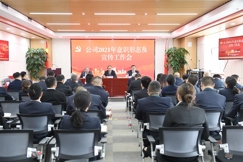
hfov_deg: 48.5
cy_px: 81
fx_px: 270
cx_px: 122
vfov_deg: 33.4
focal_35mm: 40
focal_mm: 40
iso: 1250
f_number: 4
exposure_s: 1/60
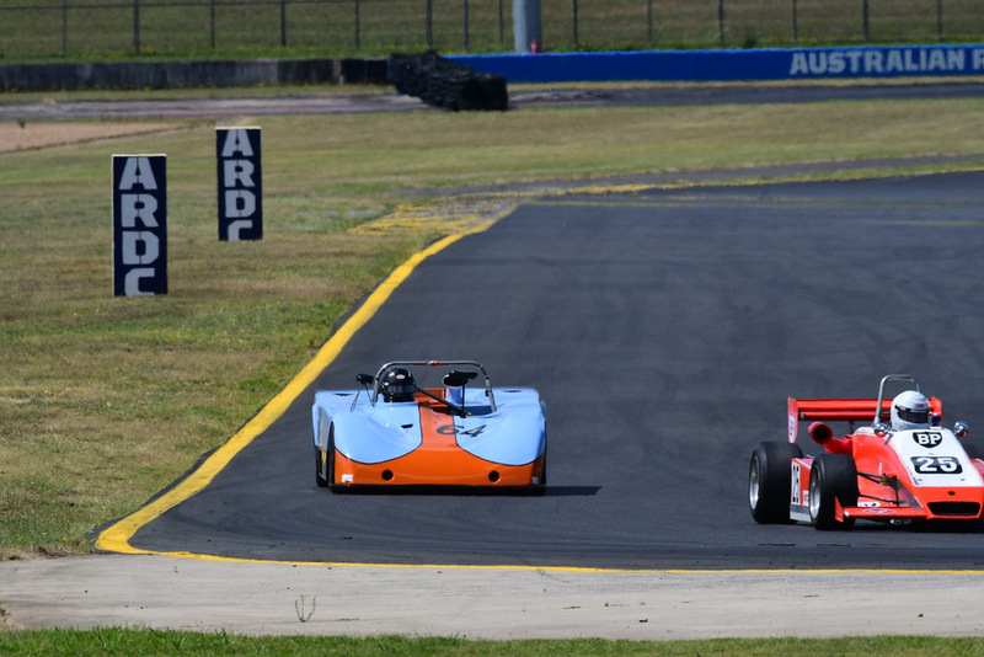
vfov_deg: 1.8
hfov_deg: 2.7
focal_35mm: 750
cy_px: 328
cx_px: 492
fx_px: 20506
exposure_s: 1/640
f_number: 13
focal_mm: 500
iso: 320
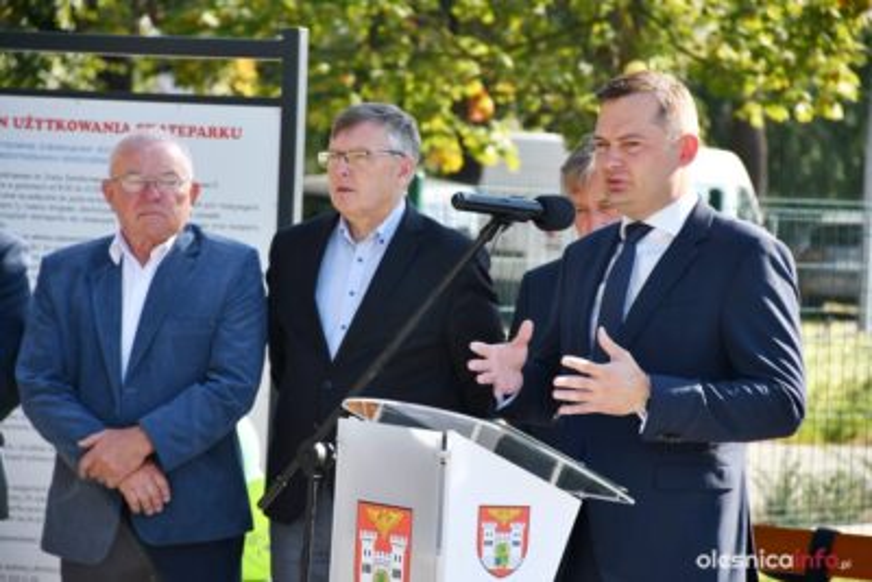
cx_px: 436
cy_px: 291
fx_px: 4434
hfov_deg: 11.2
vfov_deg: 7.5
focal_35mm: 183
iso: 100
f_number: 5.6
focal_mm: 122
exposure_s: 1/200
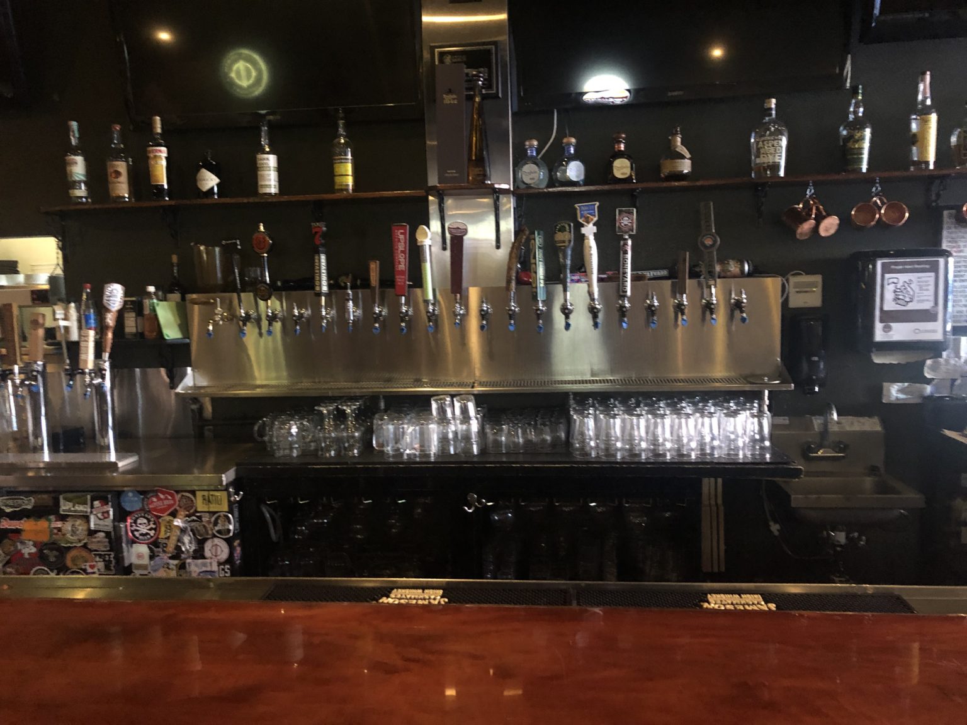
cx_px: 484
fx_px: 782
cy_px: 362
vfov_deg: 49.7
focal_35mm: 28
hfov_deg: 63.4
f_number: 1.8
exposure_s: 1/5
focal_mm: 4
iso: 80
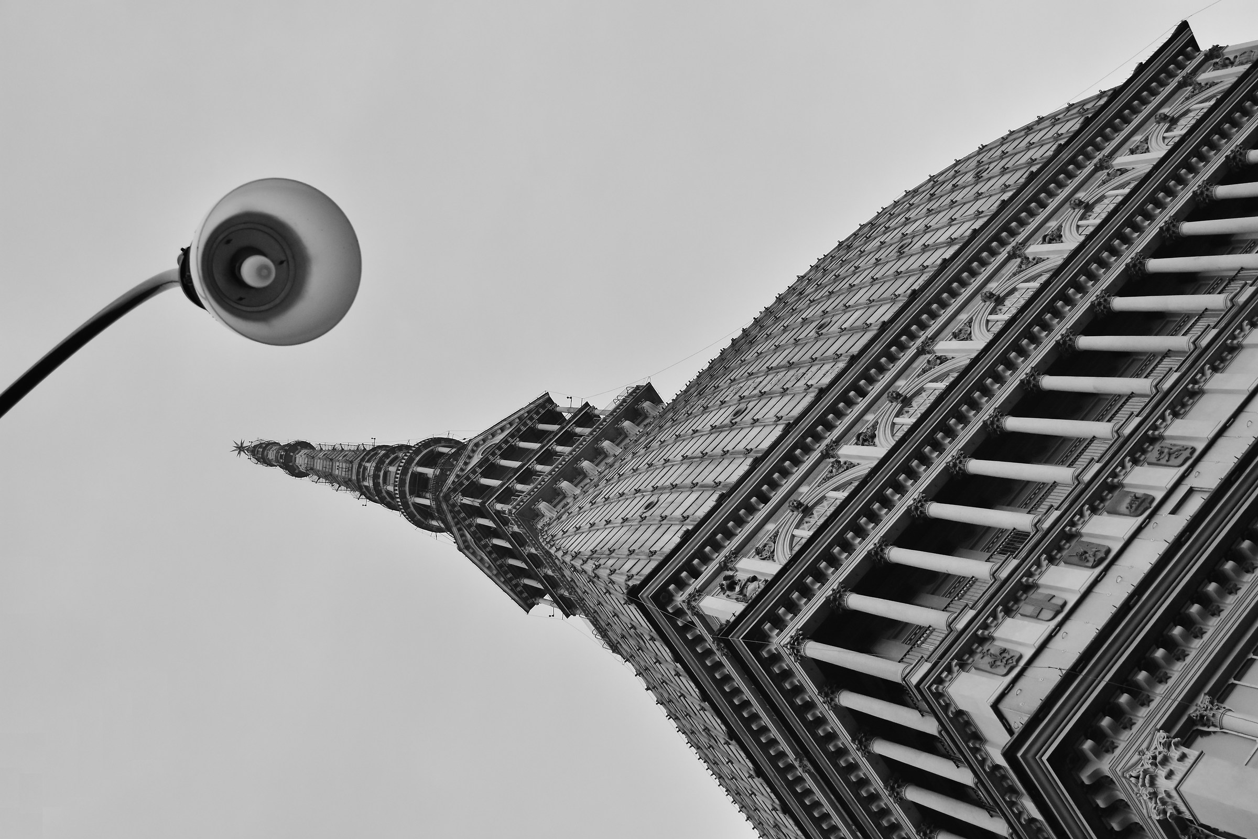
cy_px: 420
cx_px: 629
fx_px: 1572
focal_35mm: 45
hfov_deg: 43.6
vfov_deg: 29.9
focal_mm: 30
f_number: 5.6
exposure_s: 1/400
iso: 800
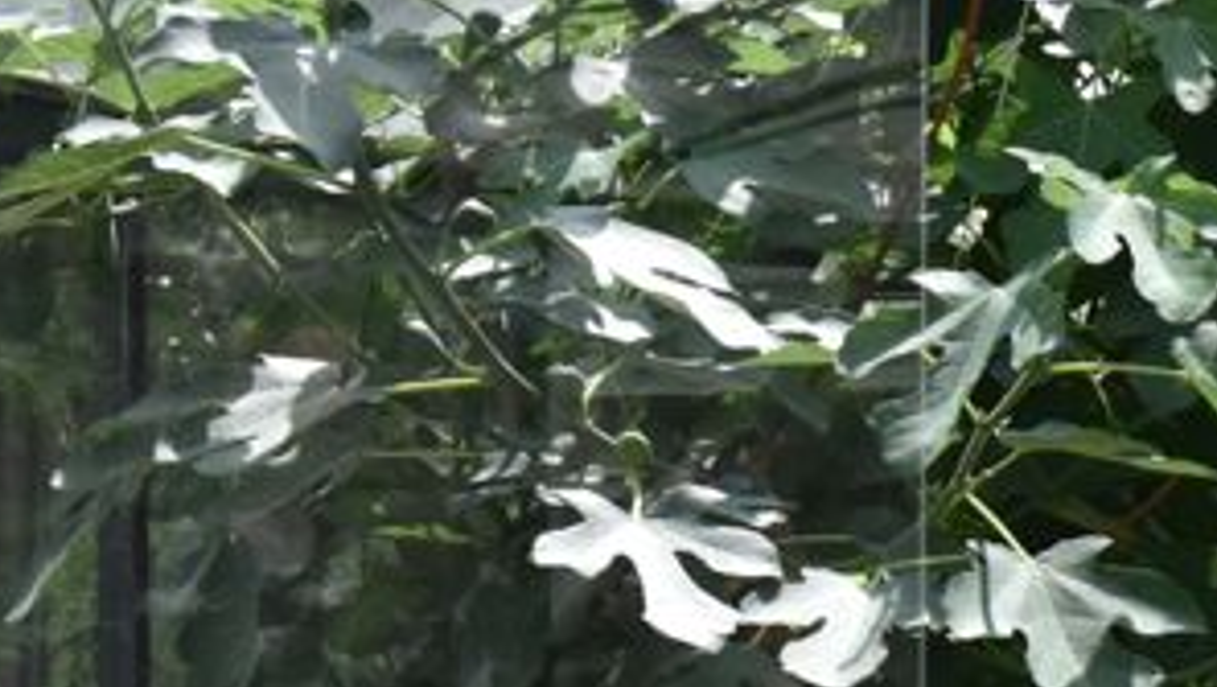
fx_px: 6136
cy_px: 765
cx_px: 2105
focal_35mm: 190
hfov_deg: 10.7
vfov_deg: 6.4
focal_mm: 42
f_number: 5
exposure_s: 1/4000
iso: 3200
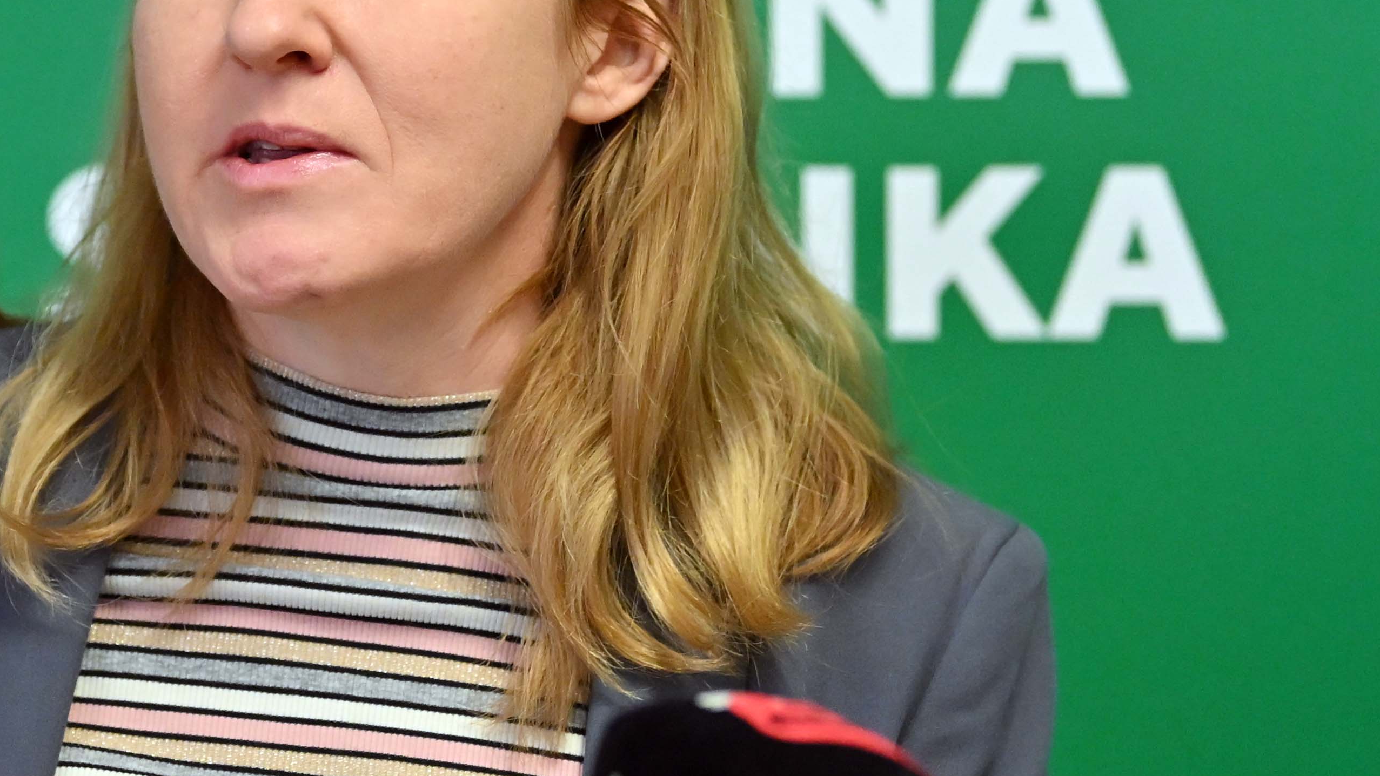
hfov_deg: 8.5
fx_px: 9258
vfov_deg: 4.8
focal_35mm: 253
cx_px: 232
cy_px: 489
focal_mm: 102
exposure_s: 1/500
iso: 4000
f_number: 2.8
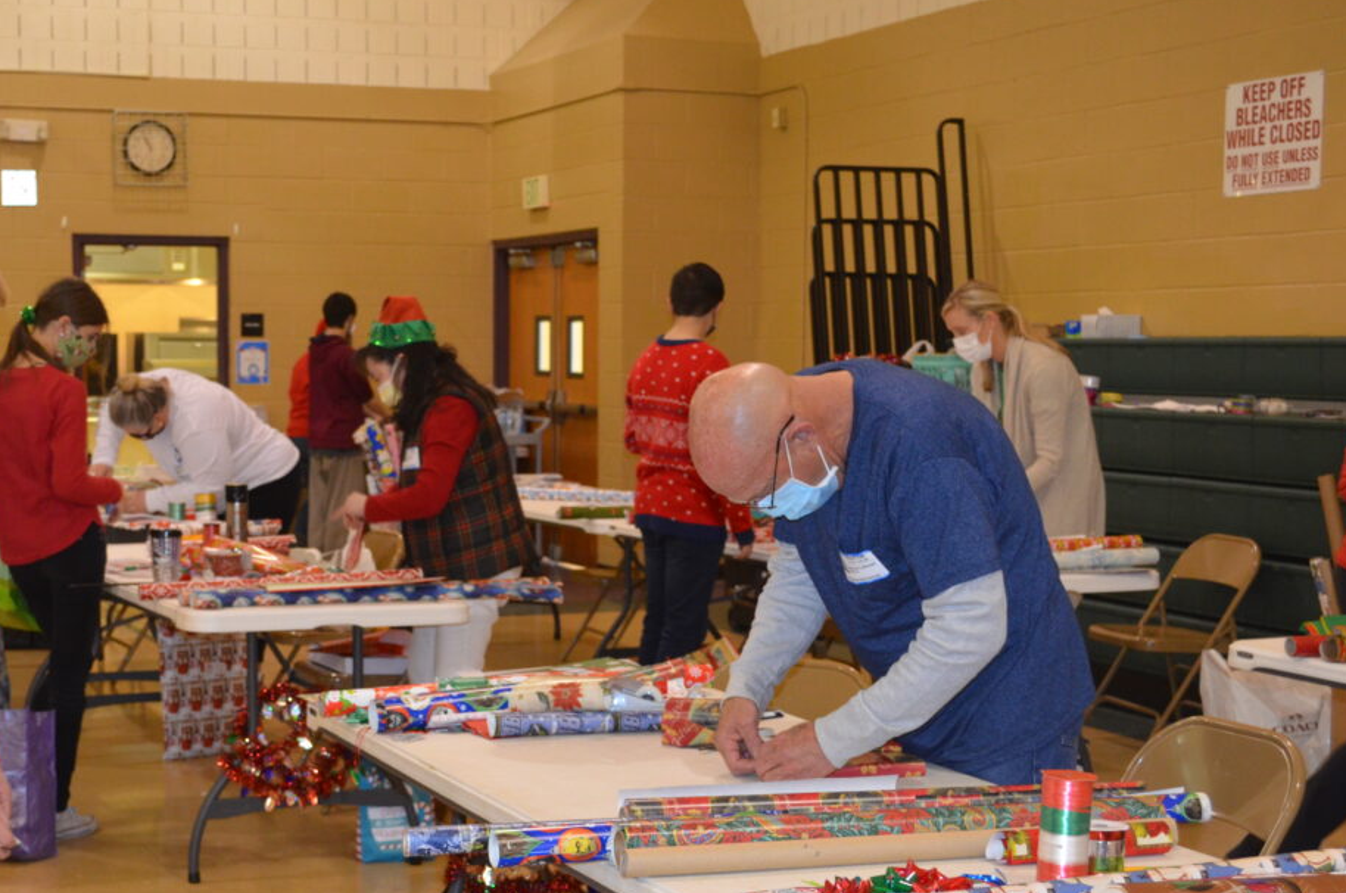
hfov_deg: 31.8
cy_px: 594
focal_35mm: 63
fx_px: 2351
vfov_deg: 21.4
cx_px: 507
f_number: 4.5
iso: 1250
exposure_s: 1/60
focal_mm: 30
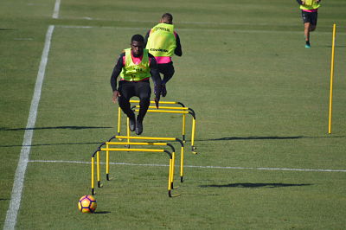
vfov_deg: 3.0
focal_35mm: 450
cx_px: 173
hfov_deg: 4.6
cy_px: 115
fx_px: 4321
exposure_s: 1/2000
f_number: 5.6
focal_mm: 300
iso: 360
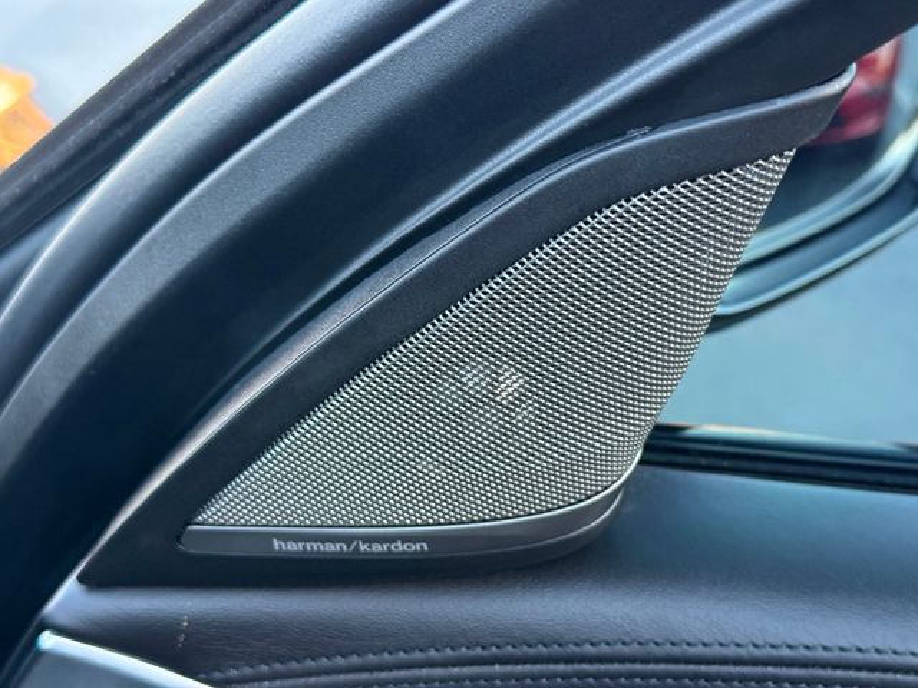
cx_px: 459
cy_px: 344
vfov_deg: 30.3
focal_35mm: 48
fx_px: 1273
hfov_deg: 39.7
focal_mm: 6.76
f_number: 1.78
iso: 125
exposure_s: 1/60
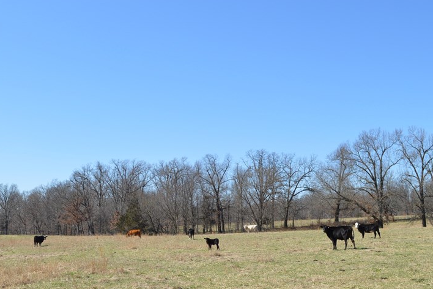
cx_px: 178
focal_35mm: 46
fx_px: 553
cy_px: 165
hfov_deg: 42.6
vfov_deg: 29.2
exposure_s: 1/250
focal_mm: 20
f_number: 8
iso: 100
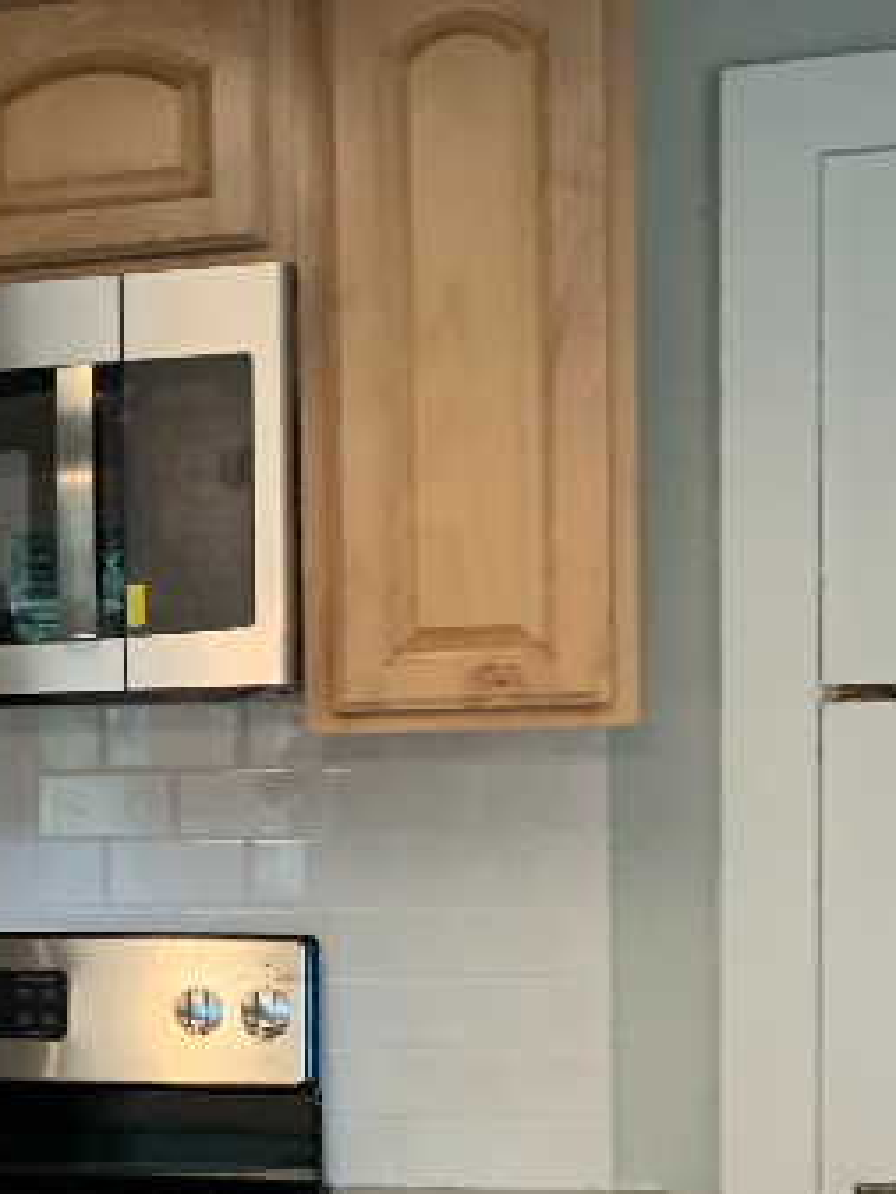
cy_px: 935
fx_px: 2725
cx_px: -443
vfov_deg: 24.4
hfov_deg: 16.9
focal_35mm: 79
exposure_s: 1/40
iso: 250
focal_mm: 4.25
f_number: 1.8
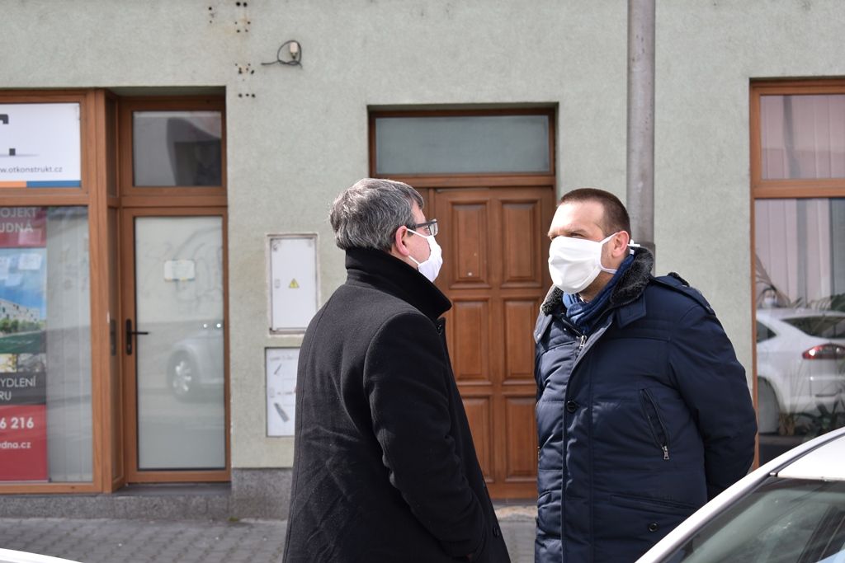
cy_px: 282
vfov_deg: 16.6
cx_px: 422
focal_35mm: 82
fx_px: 1937
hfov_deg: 24.6
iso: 100
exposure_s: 1/125
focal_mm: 55
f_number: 5.6
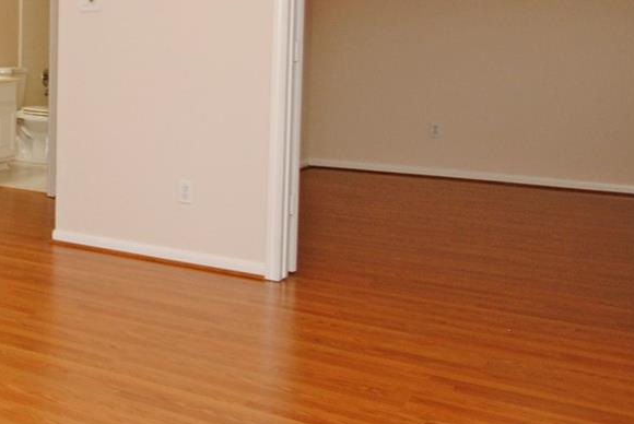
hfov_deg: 29.8
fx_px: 934
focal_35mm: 53
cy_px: 84
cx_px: -195
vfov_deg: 25.1
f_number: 4
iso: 200
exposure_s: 1/60
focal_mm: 10
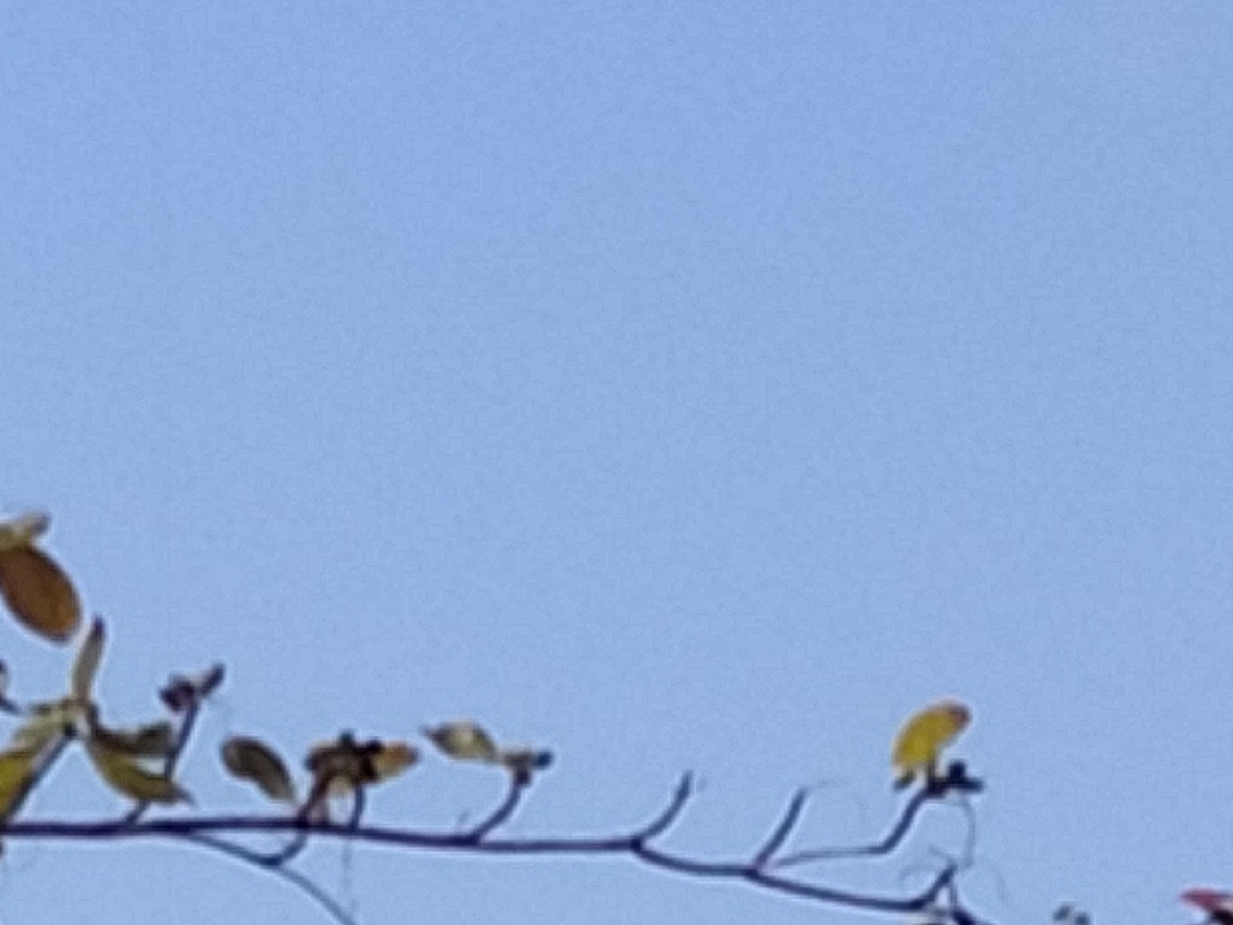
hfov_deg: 12.6
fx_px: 5557
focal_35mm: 156
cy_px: 2294
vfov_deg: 8.6
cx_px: 165
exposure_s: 1/2479
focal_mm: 3.94
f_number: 1.9
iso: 100
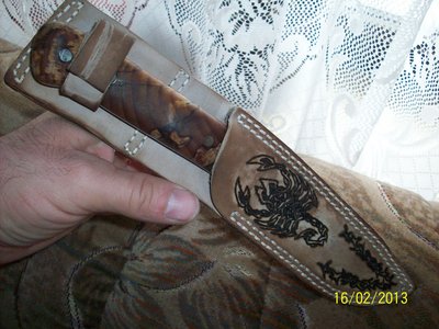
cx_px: 220
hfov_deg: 50.1
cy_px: 164
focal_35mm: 37
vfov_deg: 38.7
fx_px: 469
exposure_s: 1/45
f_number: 2.8
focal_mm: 6.2
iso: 160
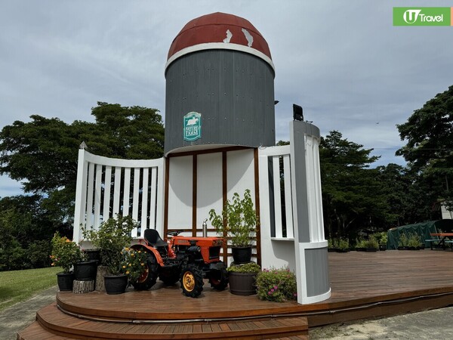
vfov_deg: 56.8
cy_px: 170
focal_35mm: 24
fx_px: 314
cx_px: 226
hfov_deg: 71.6
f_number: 1.78
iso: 80
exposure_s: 1/7937
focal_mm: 6.76
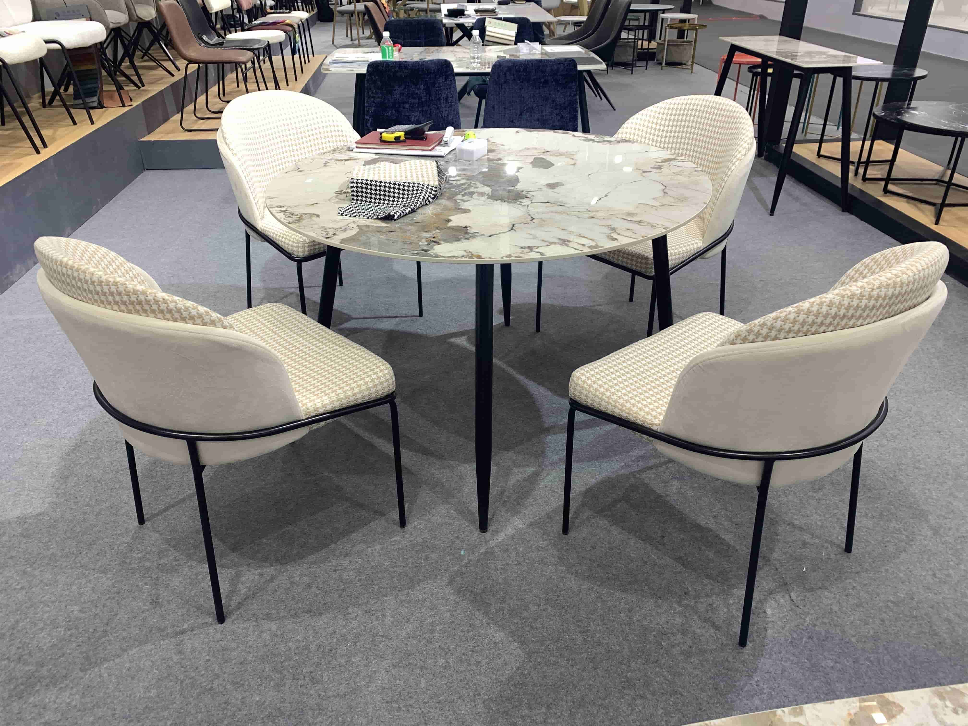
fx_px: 727
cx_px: 484
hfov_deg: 67.3
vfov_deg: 53.1
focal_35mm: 26
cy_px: 363
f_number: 1.8
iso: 80
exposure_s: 1/100
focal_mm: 4.25
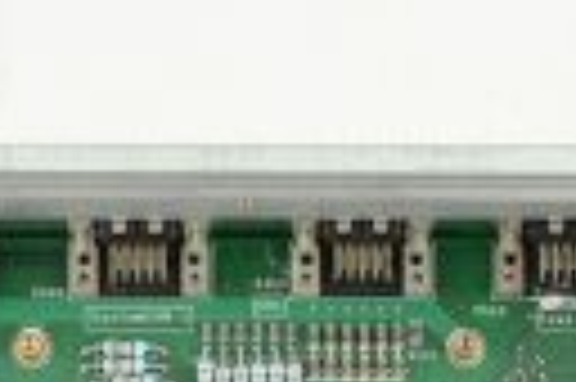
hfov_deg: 11.0
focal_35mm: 187
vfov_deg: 7.1
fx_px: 2988
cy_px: 663
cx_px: 324
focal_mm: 40
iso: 1600
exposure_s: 1/125
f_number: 8
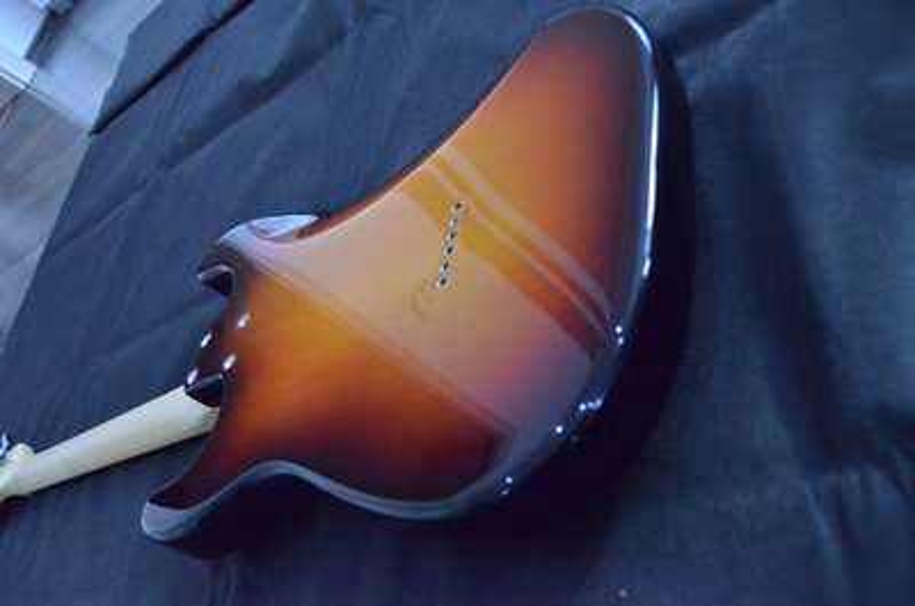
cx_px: 458
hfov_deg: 55.2
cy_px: 303
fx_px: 875
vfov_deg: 38.2
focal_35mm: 34
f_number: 6.3
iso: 6400
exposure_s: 1/160
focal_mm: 23
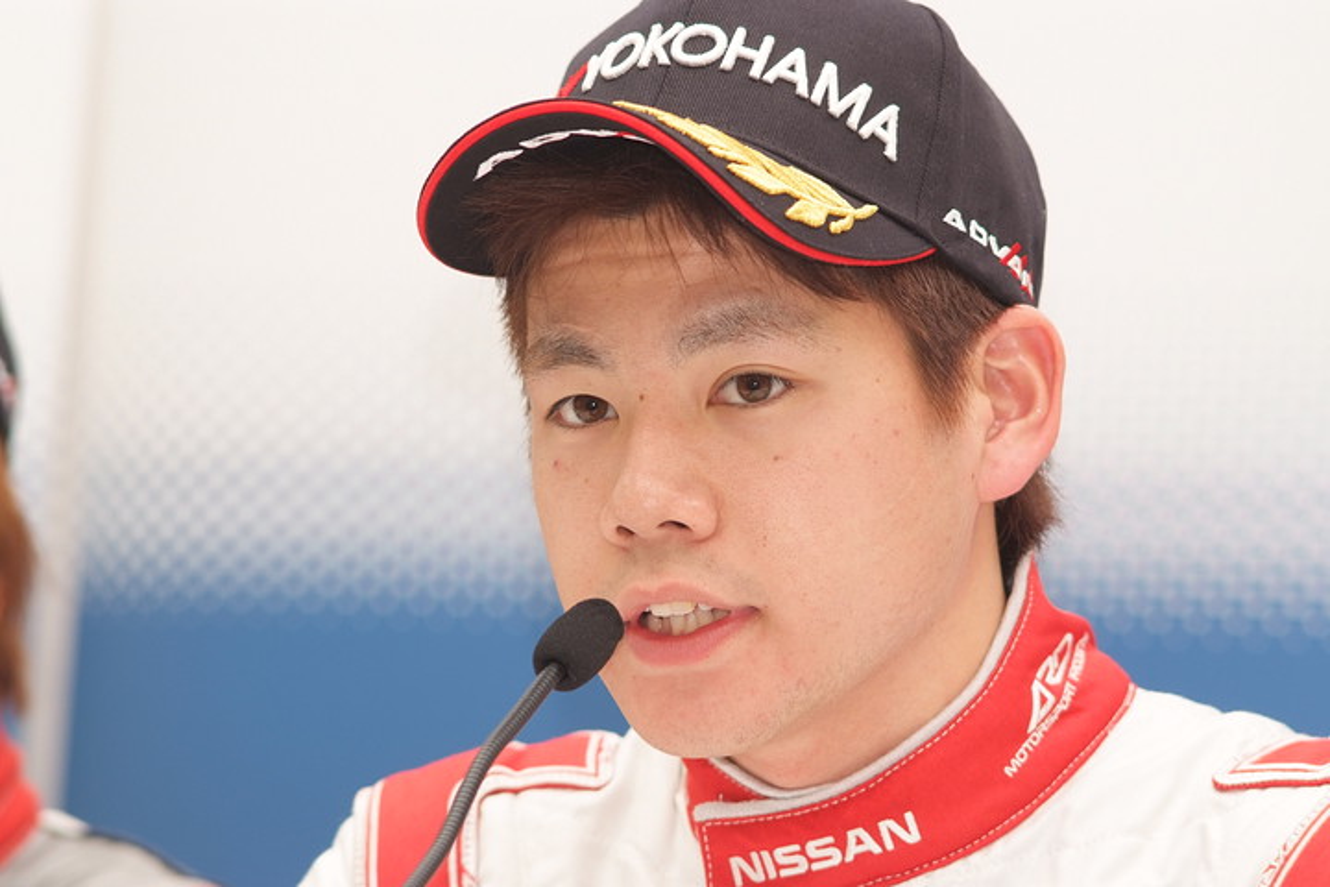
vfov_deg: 5.1
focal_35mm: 270
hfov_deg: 7.6
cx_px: 665
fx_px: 9974
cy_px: 444
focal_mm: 180
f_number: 4
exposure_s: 1/125
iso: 400
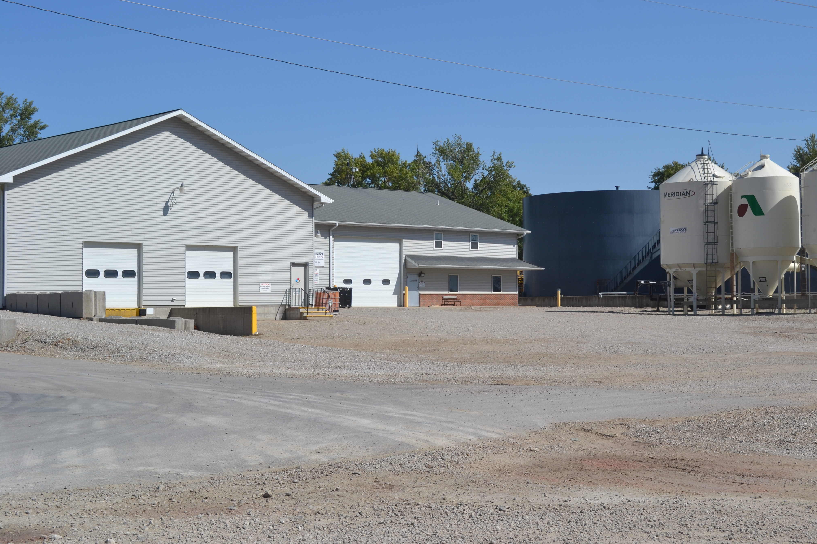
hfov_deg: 36.2
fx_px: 1248
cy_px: 263
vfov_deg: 24.6
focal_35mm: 55
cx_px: 467
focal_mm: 32
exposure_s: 1/320
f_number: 9
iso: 100
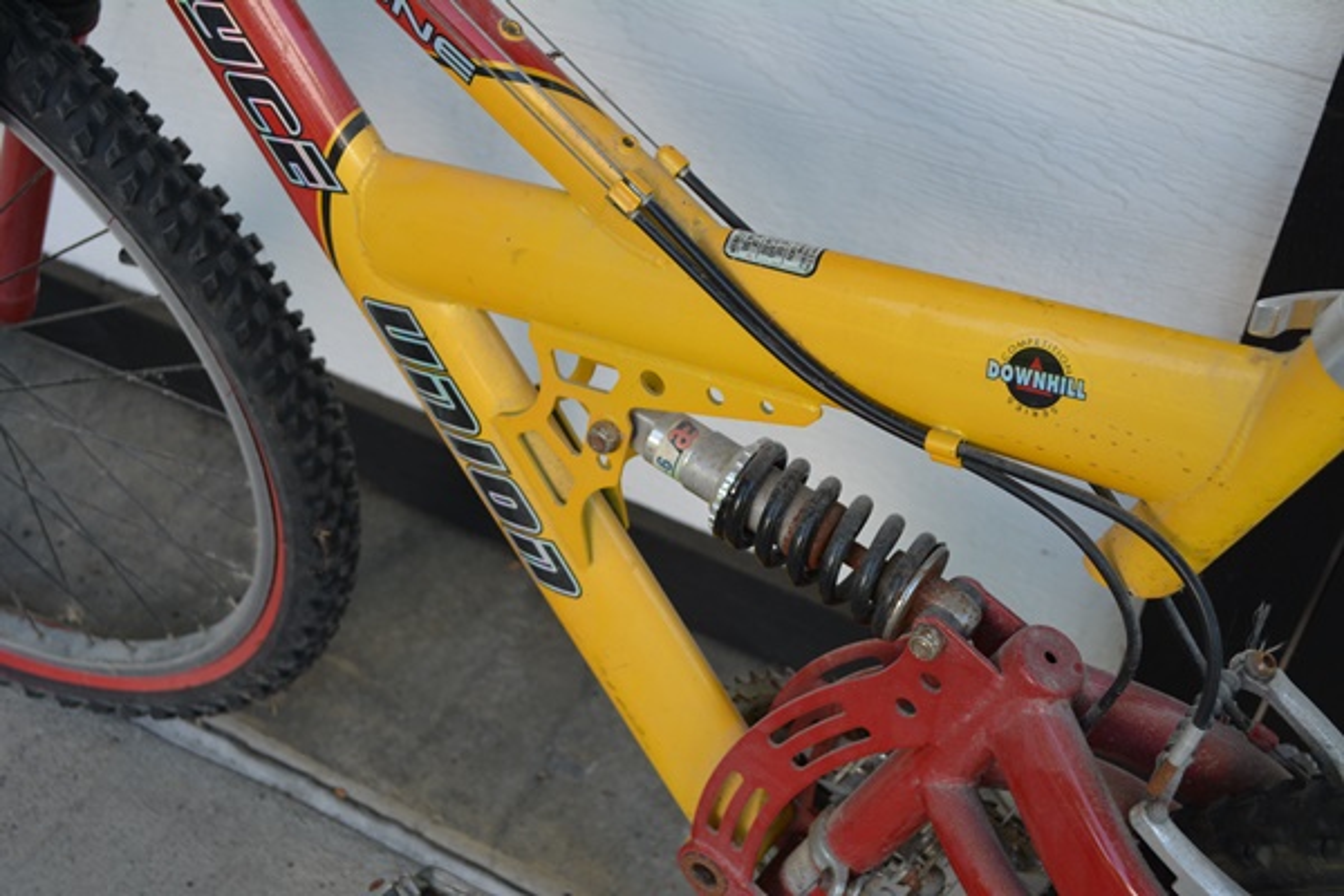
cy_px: 448
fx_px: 1680
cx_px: 672
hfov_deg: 43.6
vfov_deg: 29.9
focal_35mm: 45
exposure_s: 1/125
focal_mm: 30
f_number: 5.6
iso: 280
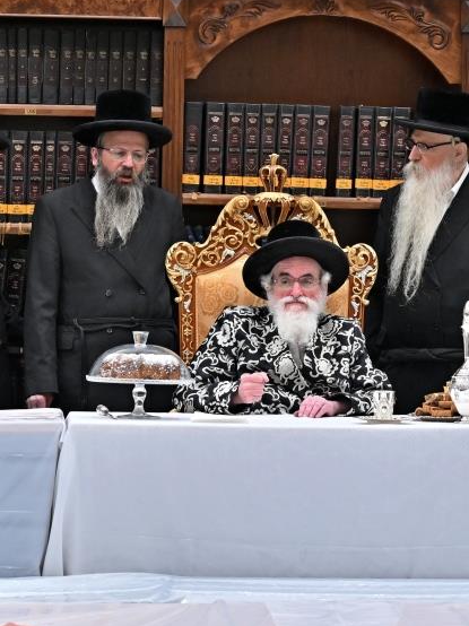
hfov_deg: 7.7
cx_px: 289
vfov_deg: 10.3
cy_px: 247
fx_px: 3471
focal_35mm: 192
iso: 500
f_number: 4
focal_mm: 72
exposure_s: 1/160
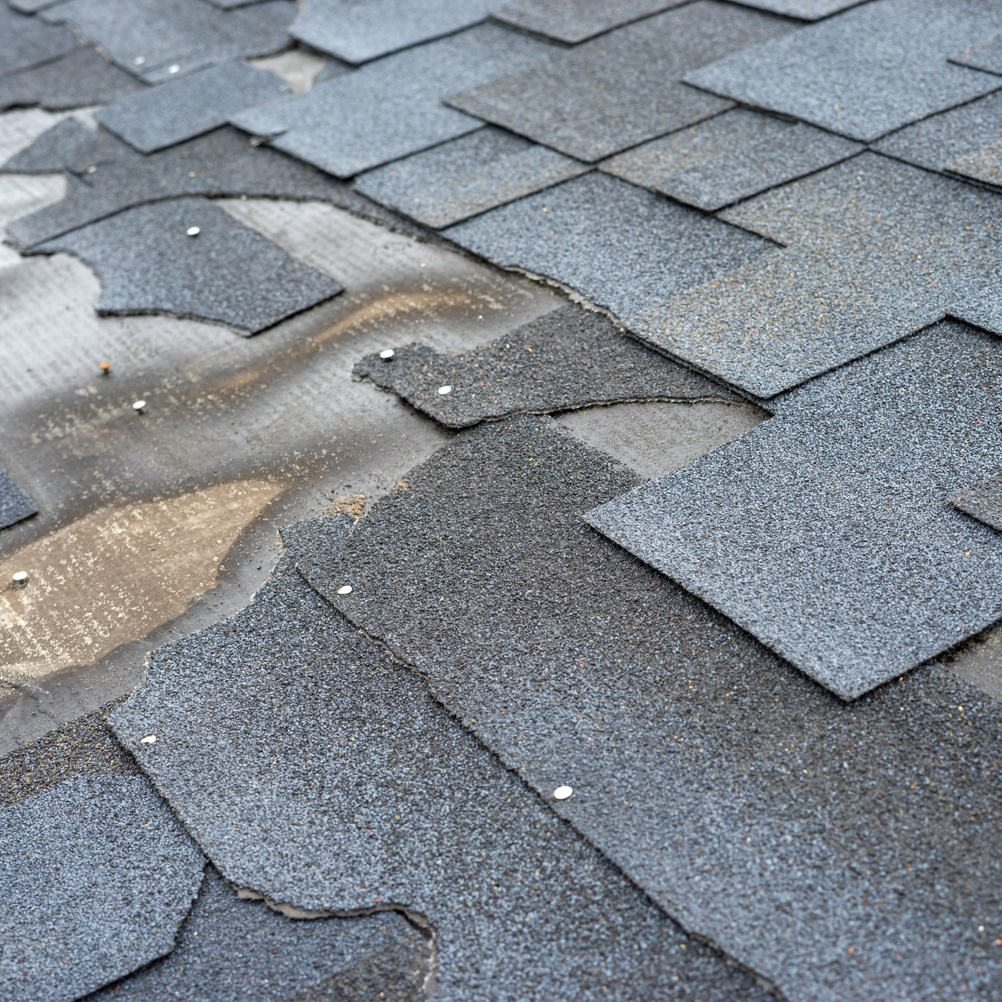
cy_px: 501
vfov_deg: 26.9
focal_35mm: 64
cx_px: 602
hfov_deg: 26.8
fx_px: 2096
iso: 100
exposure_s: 1/50
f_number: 5.6
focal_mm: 50
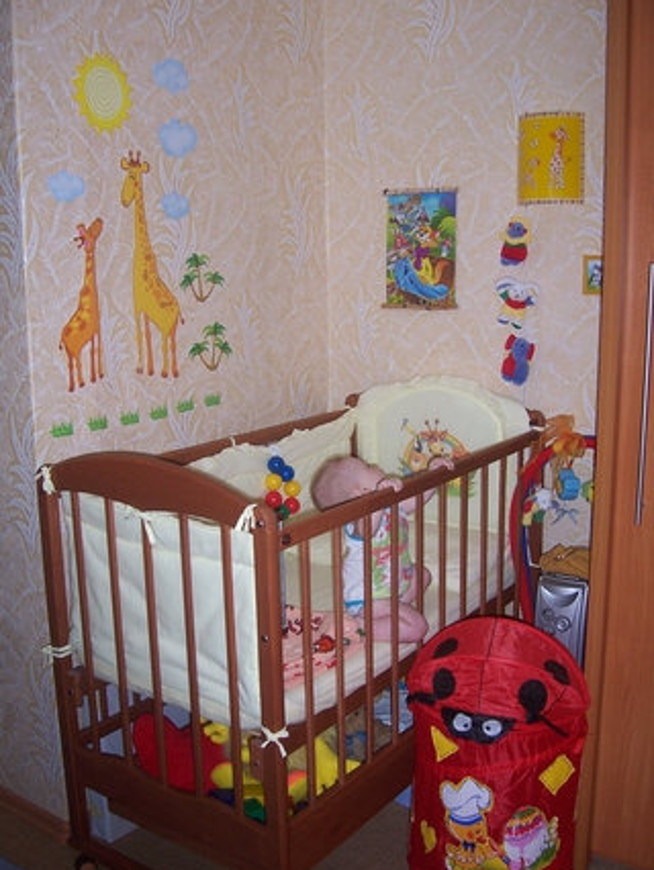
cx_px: 329
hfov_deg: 37.8
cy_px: 441
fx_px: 956
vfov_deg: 49.0
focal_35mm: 38
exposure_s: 1/60
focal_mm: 6
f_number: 3
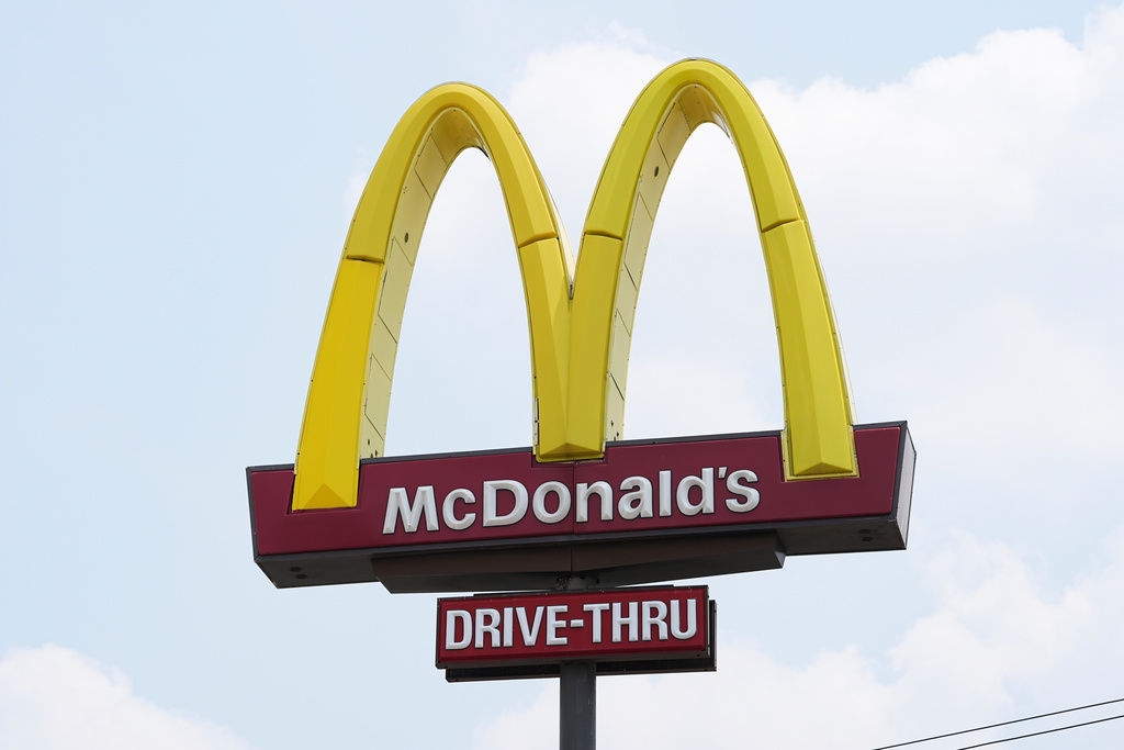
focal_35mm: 109
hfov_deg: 18.8
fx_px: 3403
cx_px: 562
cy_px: 375
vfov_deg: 12.6
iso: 250
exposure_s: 1/1250
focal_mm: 109
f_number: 6.3
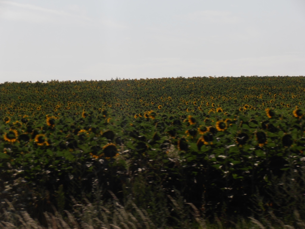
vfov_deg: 10.7
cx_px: 152
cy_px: 114
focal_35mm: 138
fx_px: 1216
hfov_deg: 14.3
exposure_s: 1/250
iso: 80
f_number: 15
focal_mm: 24.39
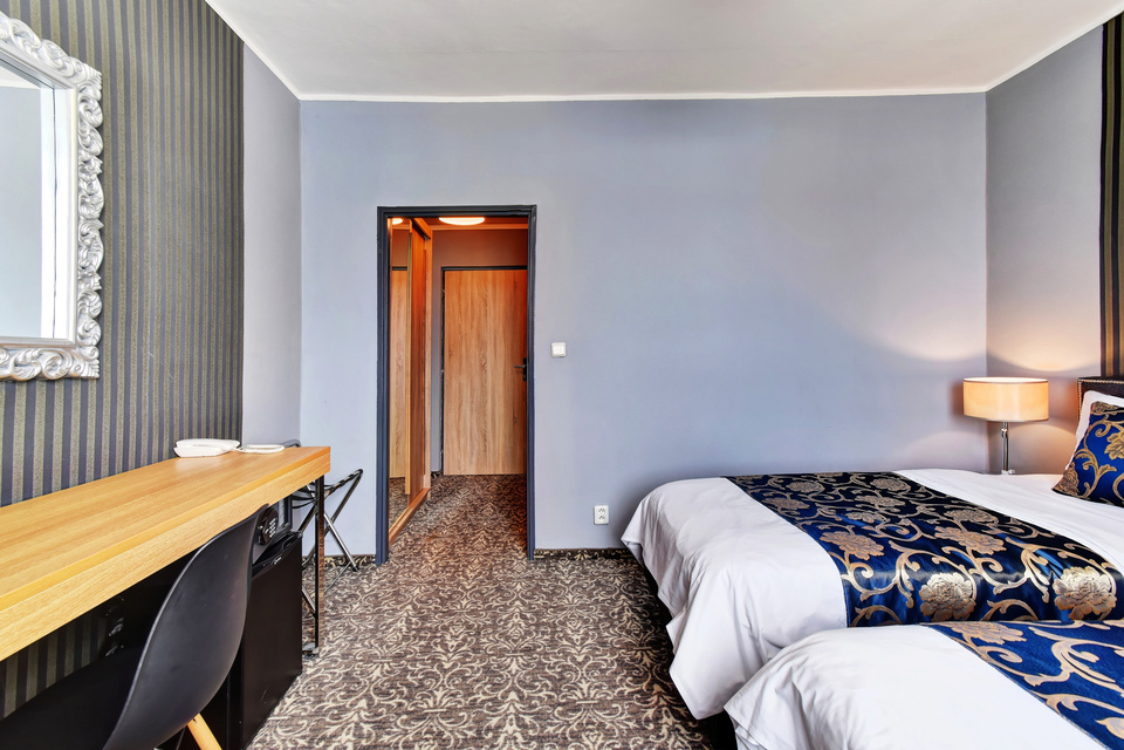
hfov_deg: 100.4
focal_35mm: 15
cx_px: 562
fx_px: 468
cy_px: 375
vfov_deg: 77.3
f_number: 9
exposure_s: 1/6
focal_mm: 10
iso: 200
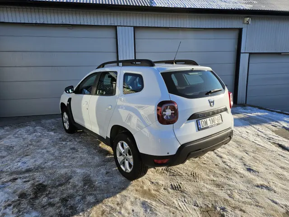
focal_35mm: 23
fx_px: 192
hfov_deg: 73.9
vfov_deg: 58.9
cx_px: 144
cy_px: 108
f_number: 1.8
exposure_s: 1/927
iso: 25
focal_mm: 5.4
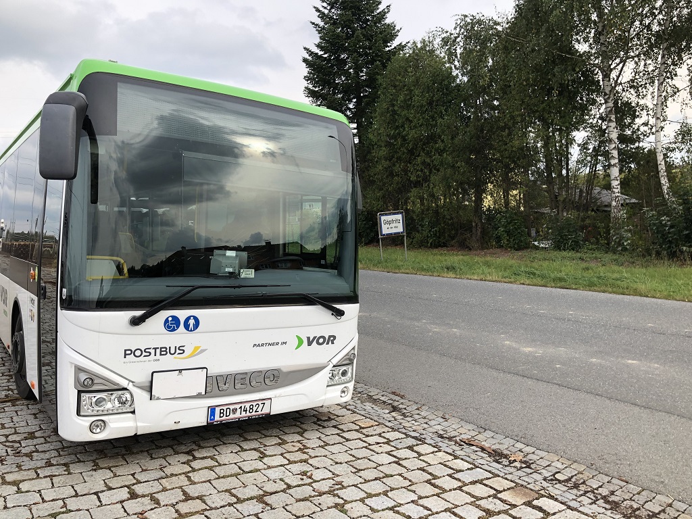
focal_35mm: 28
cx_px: 346
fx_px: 560
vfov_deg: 49.7
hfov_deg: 63.4
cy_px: 260
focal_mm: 4
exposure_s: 1/510
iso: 20
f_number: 1.8
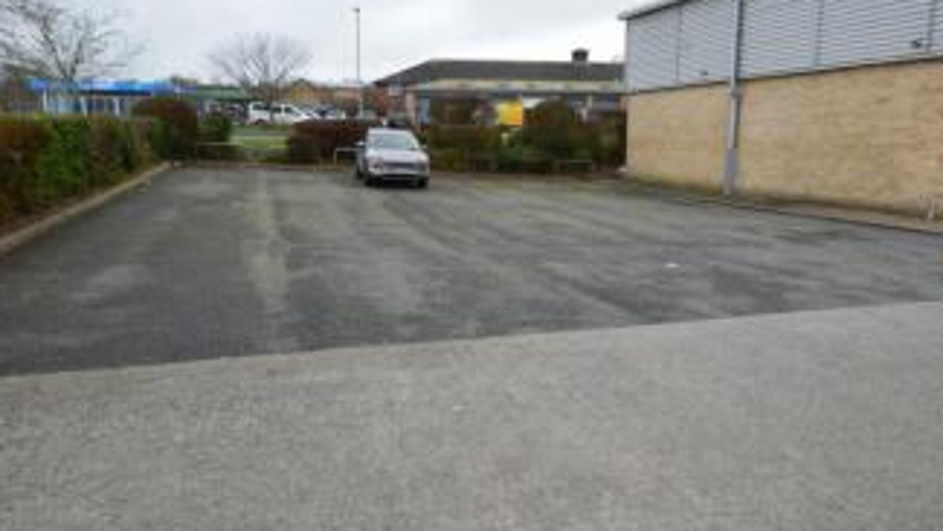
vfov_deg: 49.3
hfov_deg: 78.5
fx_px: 575
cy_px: 213
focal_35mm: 23
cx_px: 516
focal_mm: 10
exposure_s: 1/160
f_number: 9
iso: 400
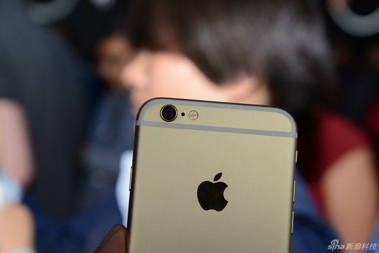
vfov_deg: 16.1
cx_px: 190
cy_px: 126
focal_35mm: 85
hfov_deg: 23.9
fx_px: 895
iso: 1250
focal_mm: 85
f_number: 8
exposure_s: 1/60
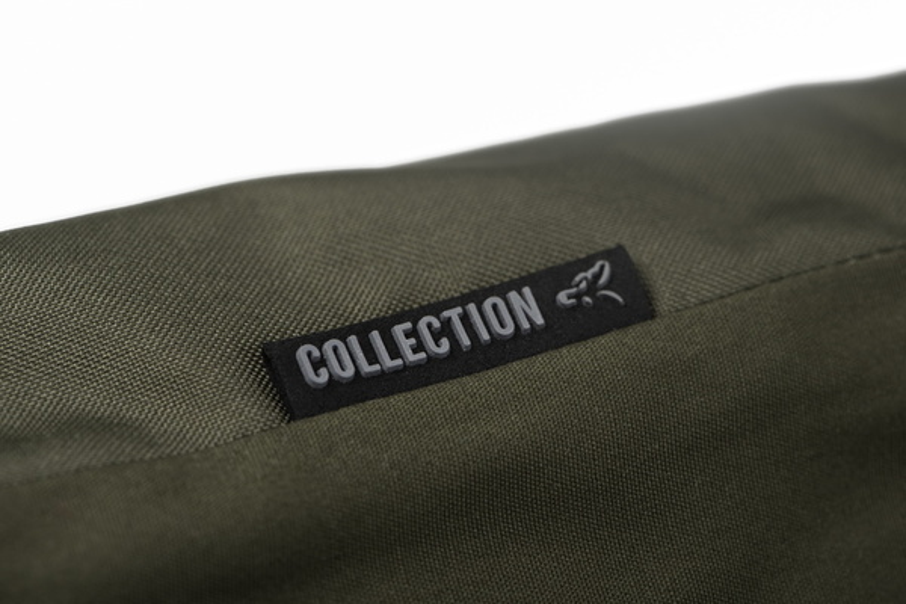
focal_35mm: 105
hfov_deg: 19.5
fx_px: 2642
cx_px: 453
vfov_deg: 13.0
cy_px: 302
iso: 100
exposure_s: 1/160
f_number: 13
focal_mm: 105
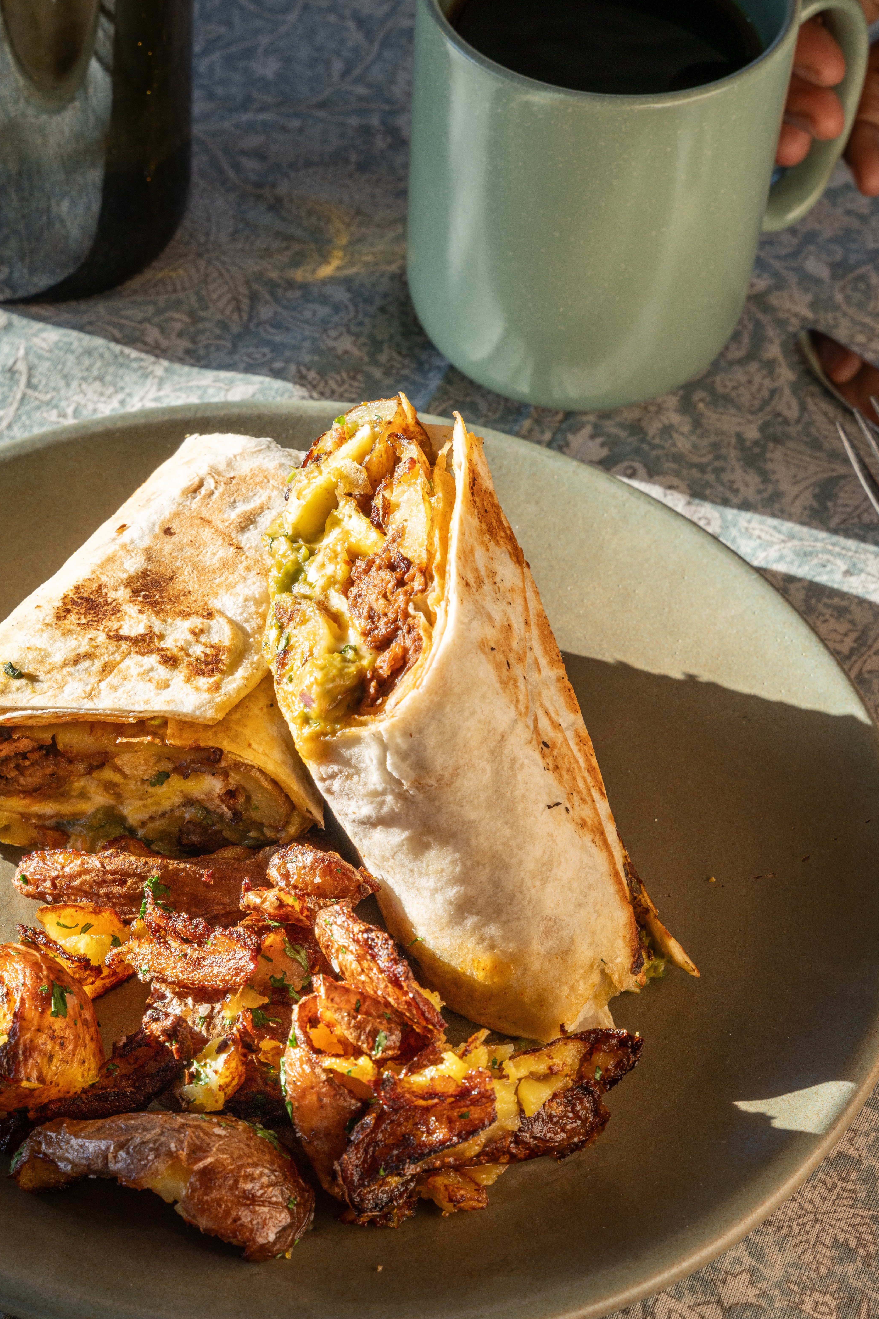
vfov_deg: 19.1
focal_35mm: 107
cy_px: 772
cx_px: 249
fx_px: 3919
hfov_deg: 12.8
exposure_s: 1/100
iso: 100
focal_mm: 70
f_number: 10
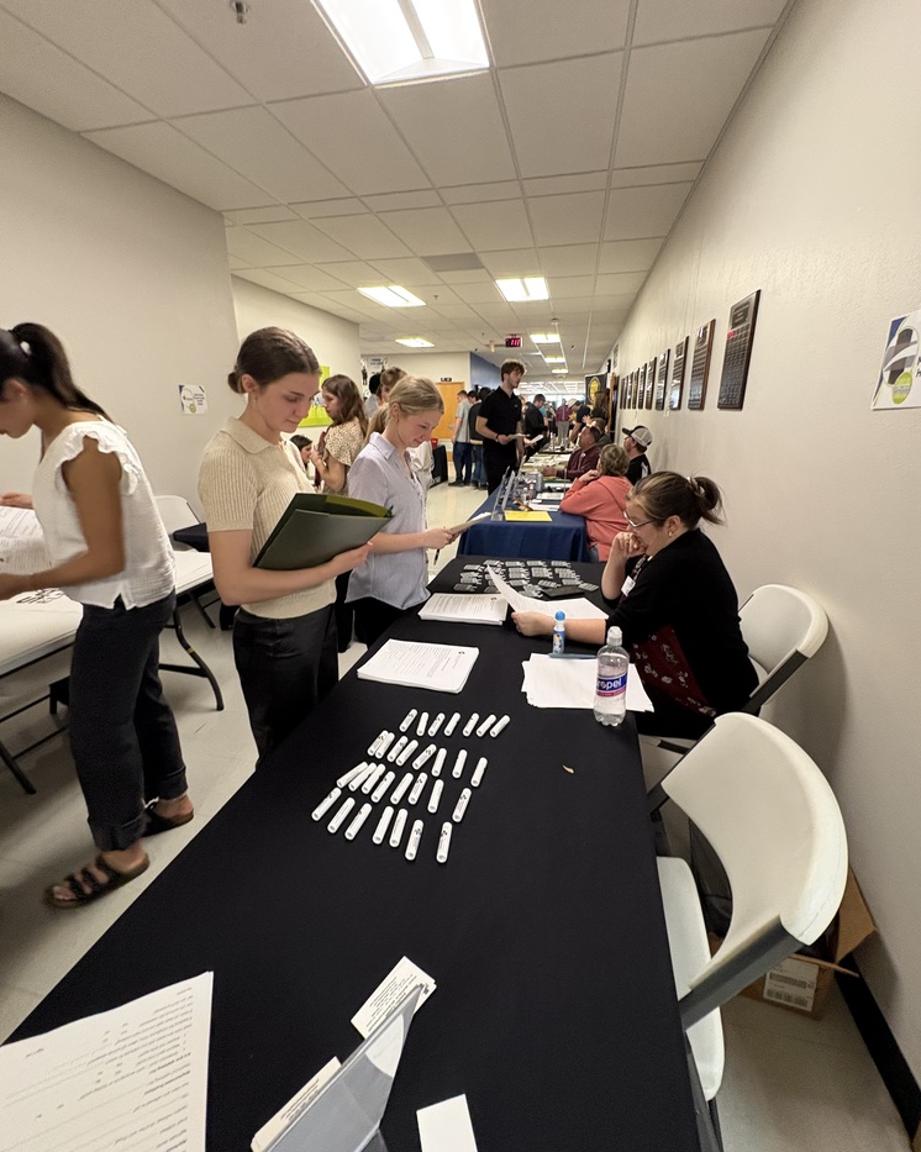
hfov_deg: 84.0
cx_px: 460
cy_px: 561
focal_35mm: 15
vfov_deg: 96.8
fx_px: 511
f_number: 2.2
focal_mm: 2.22
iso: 400
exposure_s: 1/59
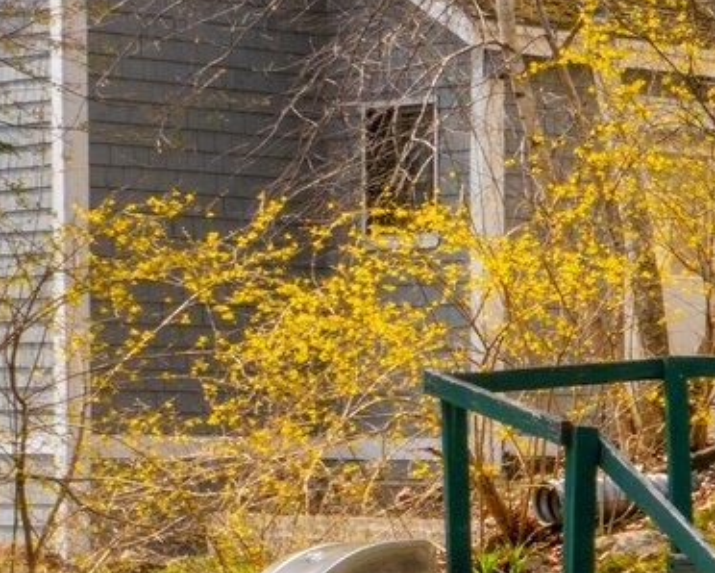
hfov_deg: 10.0
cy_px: 507
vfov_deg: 9.6
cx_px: 1889
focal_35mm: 160
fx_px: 3388
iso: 50
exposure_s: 1/60
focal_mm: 31
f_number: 22
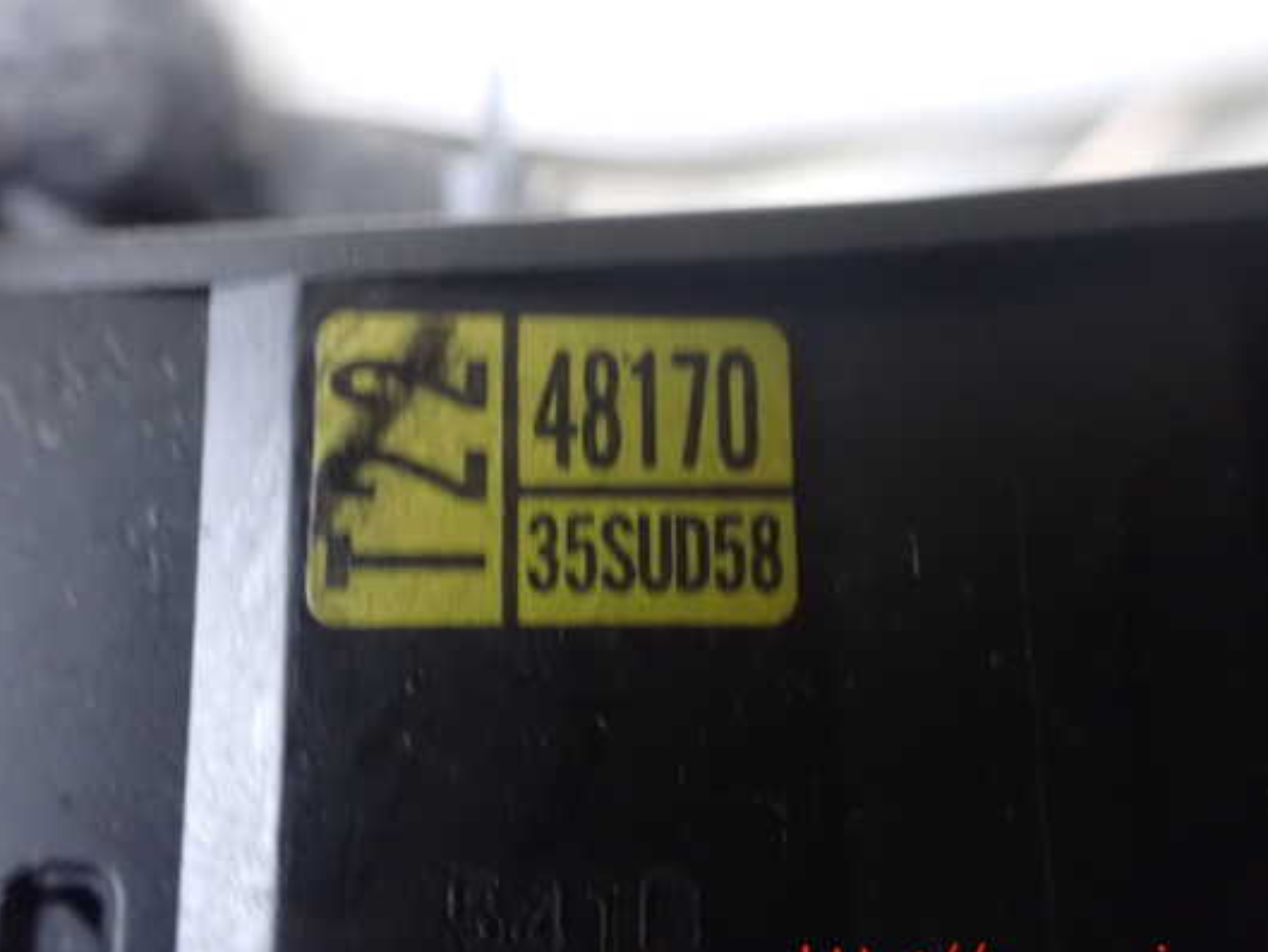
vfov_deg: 41.8
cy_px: 460
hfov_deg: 53.9
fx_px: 1246
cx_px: 623
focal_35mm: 34
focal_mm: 5.4
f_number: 2.3
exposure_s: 1/25
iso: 1600
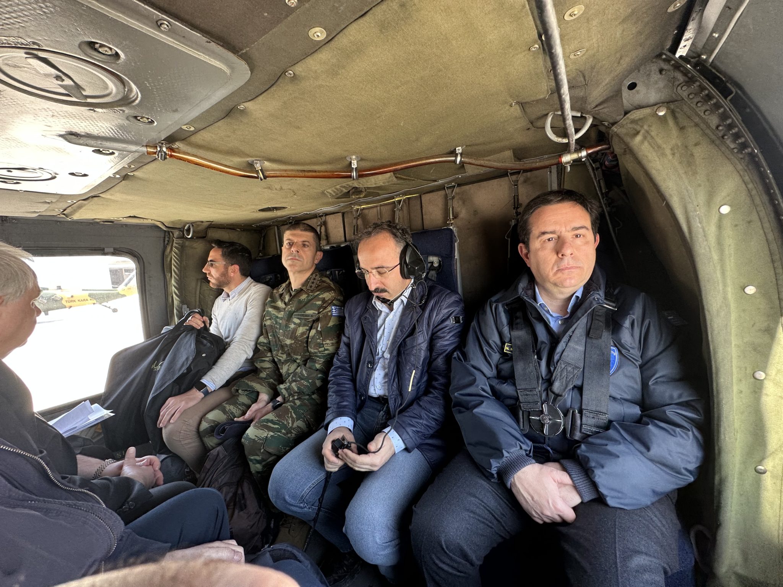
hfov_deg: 102.1
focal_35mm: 14
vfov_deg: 85.7
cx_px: 392
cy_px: 294
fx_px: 317
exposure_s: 1/104
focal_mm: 2.22
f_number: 2.2
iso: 80
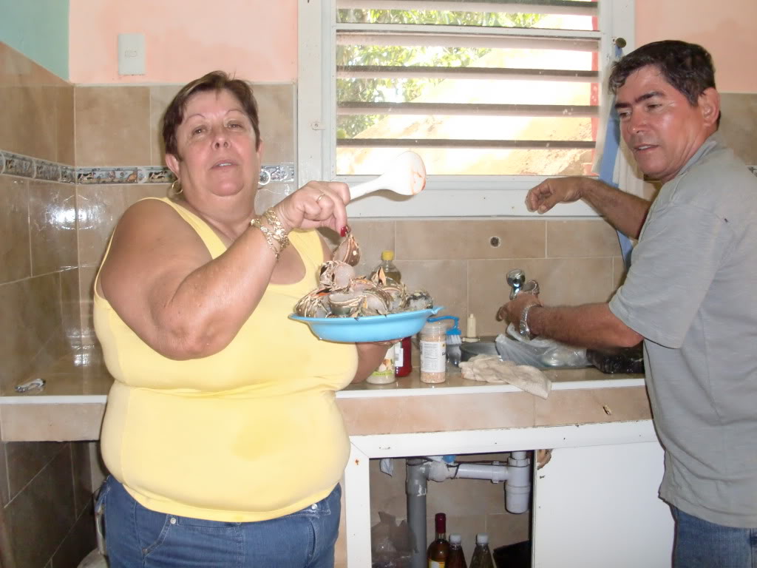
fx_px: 787
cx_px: 378
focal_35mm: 36
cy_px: 284
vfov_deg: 39.7
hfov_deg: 51.4
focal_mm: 6.3
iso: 400
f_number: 2.8
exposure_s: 1/60
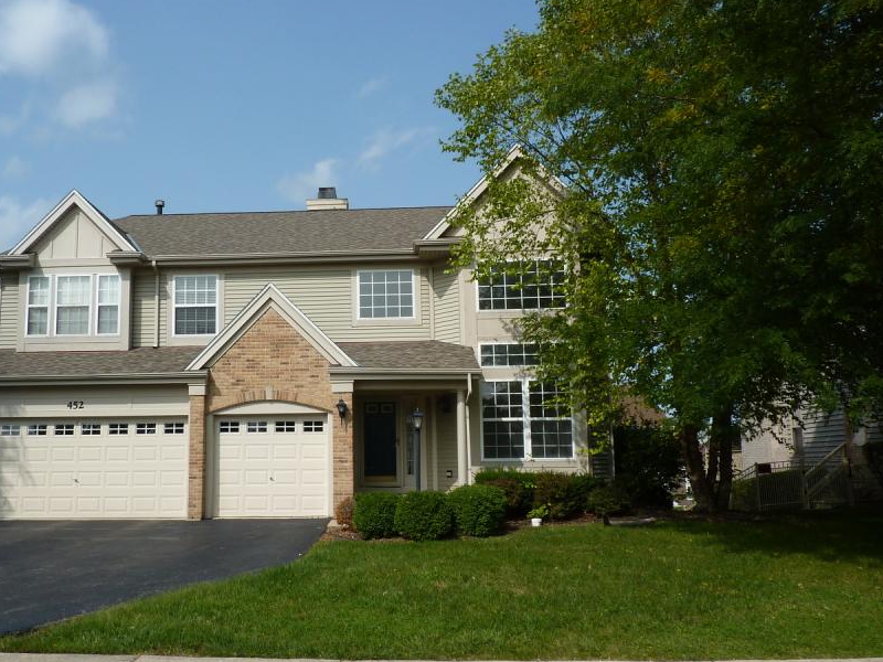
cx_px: 357
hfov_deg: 59.5
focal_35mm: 30
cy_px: 373
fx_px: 765
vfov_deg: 46.7
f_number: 5.6
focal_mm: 4.1
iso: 80
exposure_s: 1/400
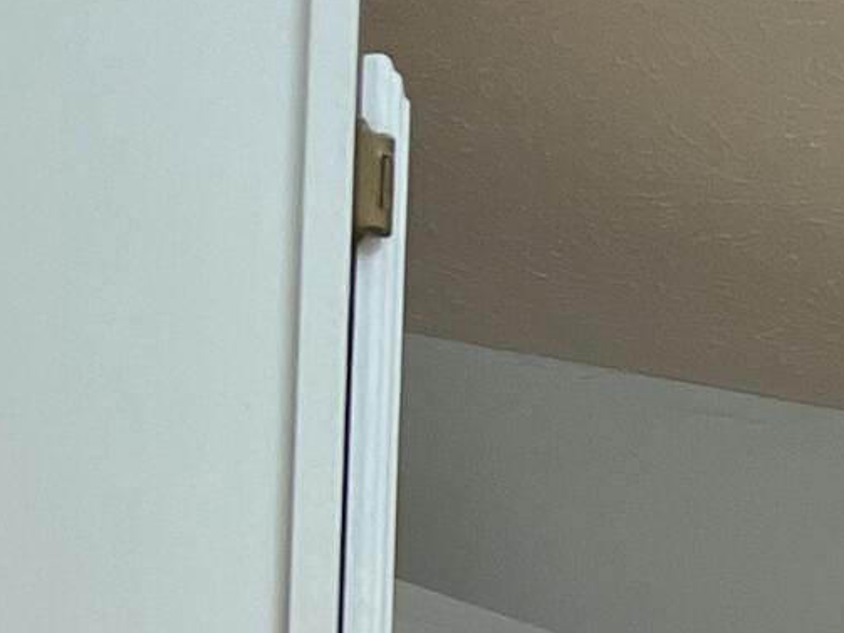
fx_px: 3778
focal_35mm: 155
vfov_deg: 8.6
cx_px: 2337
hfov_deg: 10.2
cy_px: 1583
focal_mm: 5.7
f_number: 1.5
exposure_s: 1/60
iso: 125
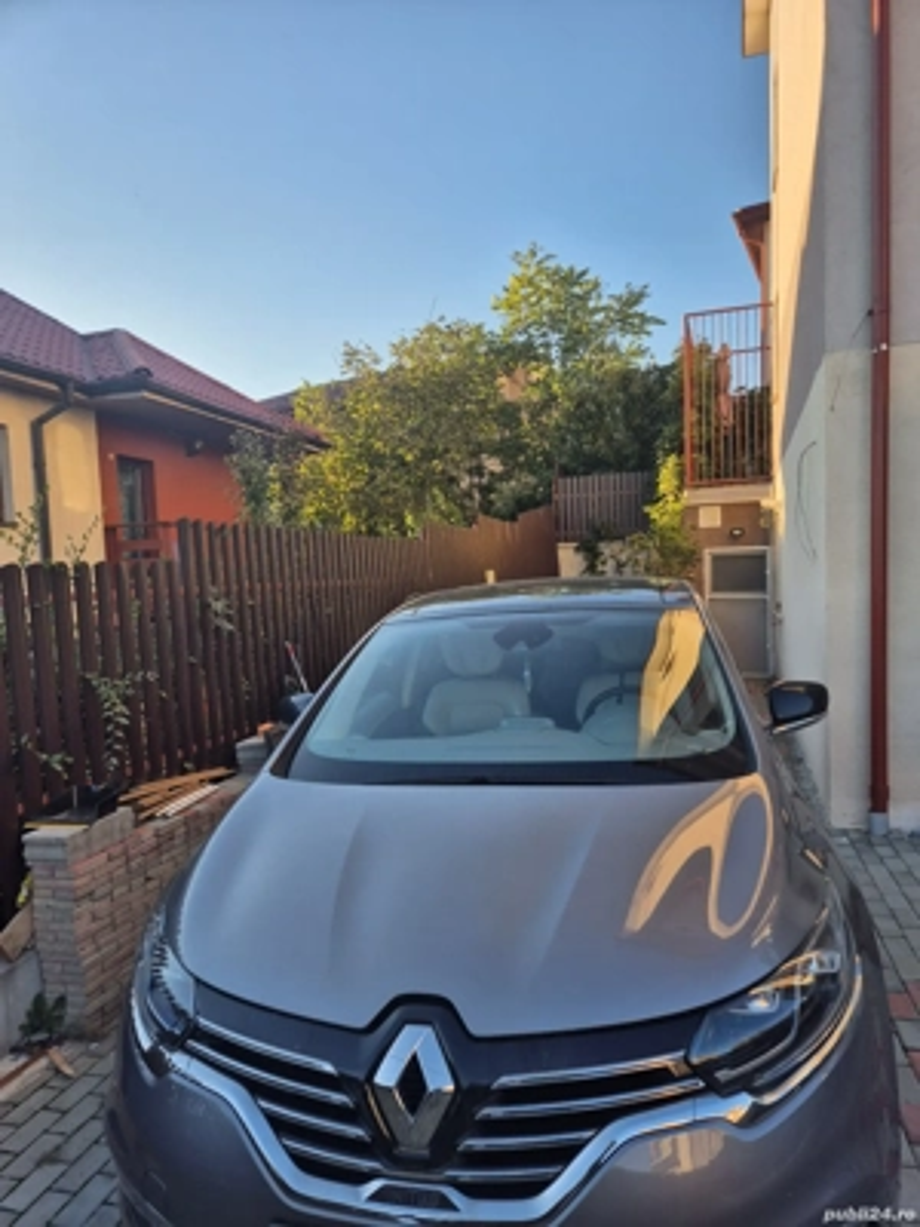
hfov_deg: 58.9
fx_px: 815
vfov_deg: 73.9
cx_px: 460
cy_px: 614
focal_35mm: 23
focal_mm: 5.4
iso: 25
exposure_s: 1/526
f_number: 1.8
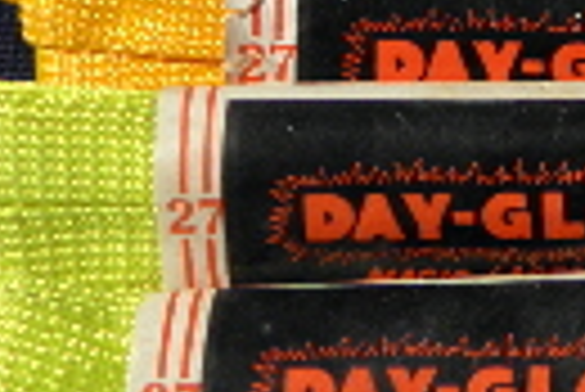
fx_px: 3953
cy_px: -104
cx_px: 1042
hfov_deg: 8.2
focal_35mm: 243
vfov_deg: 5.6
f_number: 8.2
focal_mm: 10.6
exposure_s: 1/400
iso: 100
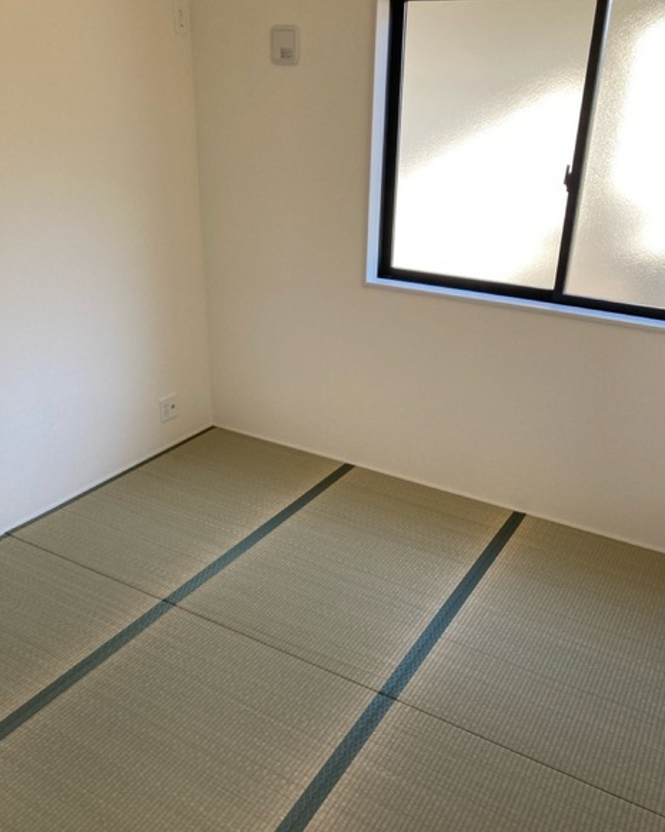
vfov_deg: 58.7
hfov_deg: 48.5
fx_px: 738
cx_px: 341
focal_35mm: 30
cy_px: 444
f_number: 1.8
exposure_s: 1/121
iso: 64
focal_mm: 3.99
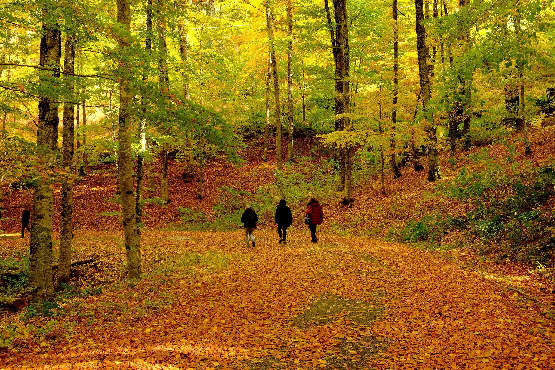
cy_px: 185
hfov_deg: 46.4
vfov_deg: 31.9
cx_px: 278
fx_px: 647
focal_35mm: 42
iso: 640
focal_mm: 27.7
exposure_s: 1/30
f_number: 5.6
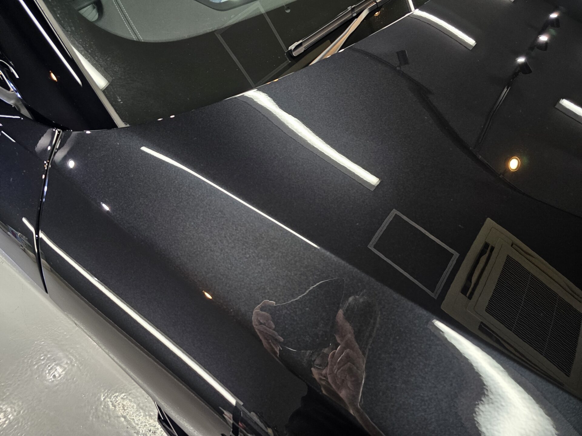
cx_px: 291
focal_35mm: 23
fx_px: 387
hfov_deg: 73.9
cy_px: 218
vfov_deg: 58.9
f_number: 1.7
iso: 200
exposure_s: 1/100
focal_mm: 6.3
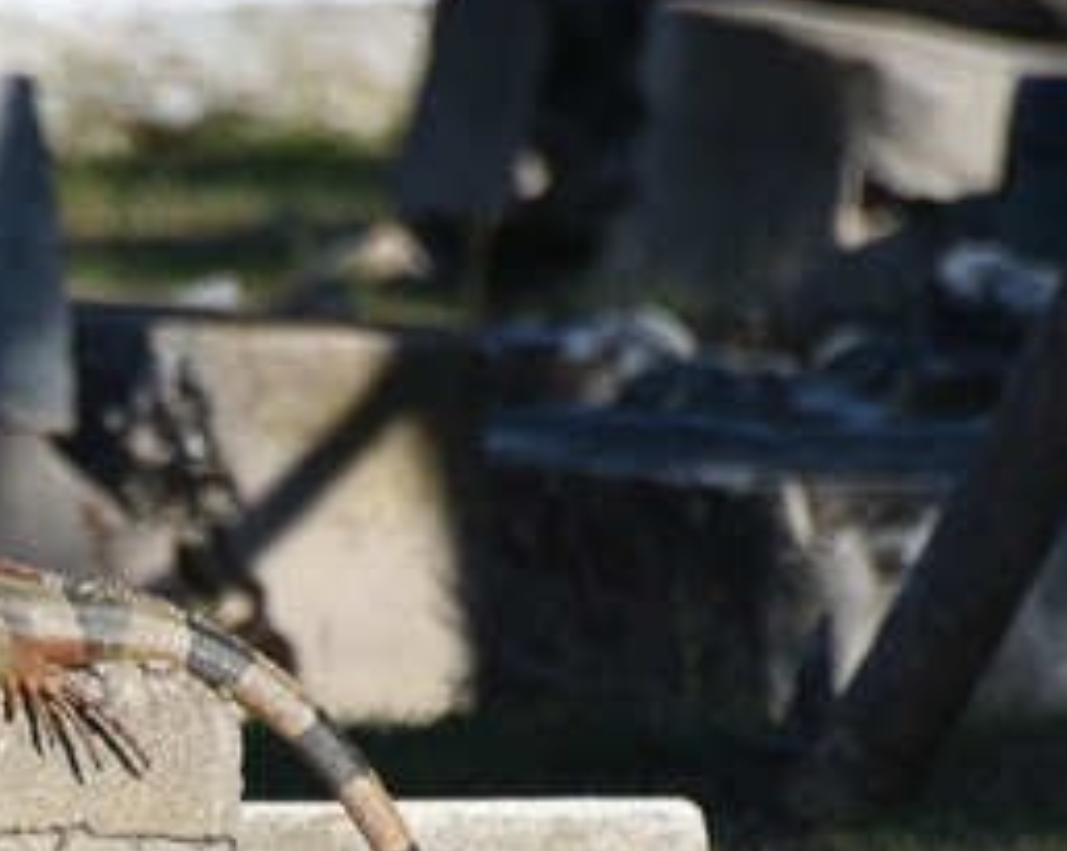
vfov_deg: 1.1
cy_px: 913
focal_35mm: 1405
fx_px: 44318
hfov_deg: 1.4
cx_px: -361
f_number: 5.6
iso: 100
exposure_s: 1/640
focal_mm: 300
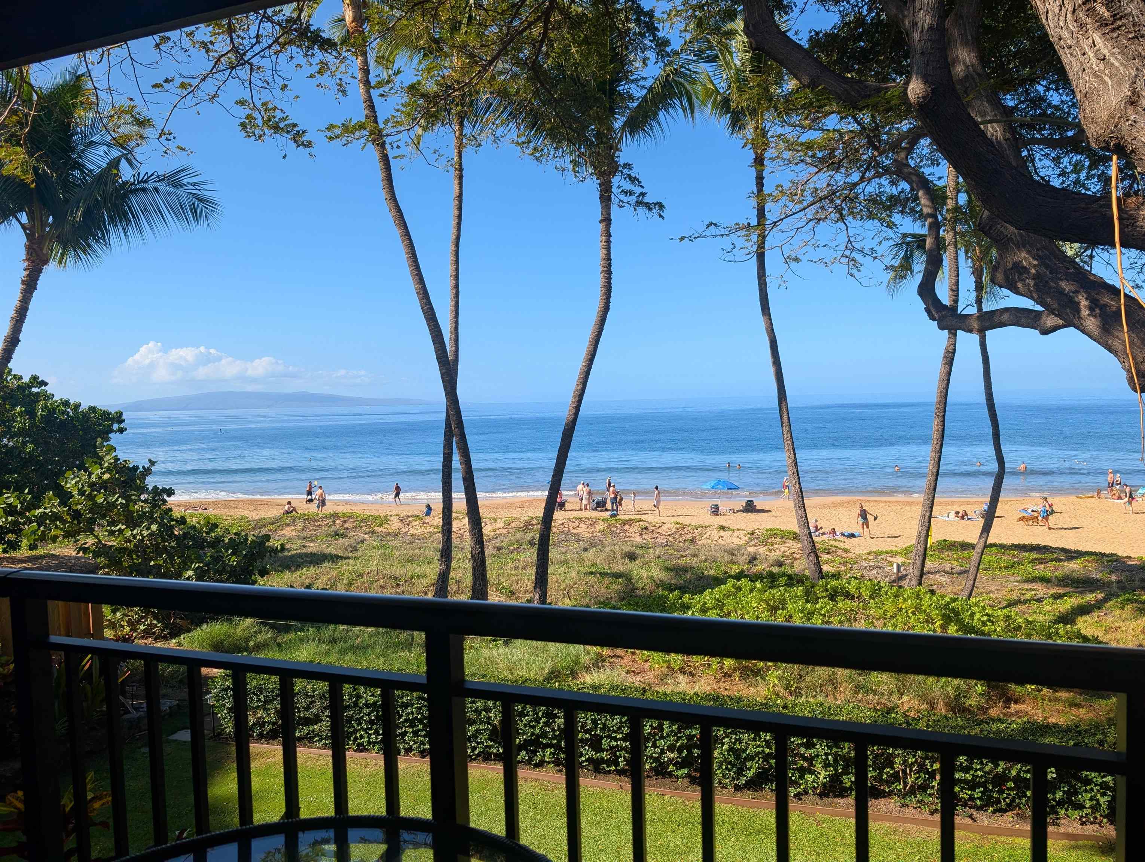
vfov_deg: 56.9
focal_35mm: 24
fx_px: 795
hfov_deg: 71.5
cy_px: 431
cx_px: 572
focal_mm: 6.9
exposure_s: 1/786
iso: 23
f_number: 1.68
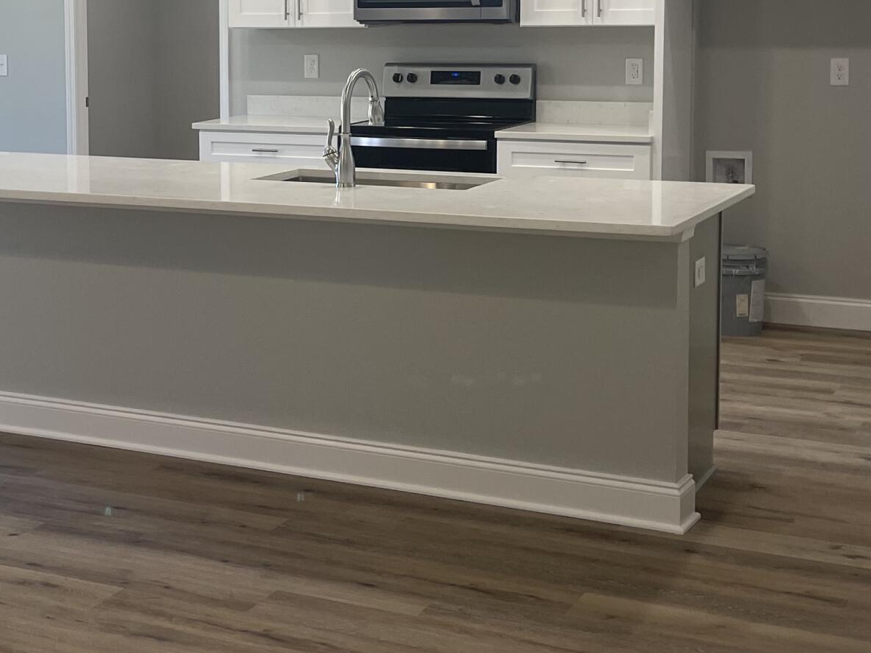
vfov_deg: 22.0
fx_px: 1660
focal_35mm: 66
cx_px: 173
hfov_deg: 28.8
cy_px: 158
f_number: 1.6
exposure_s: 1/120
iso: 80
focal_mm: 5.1
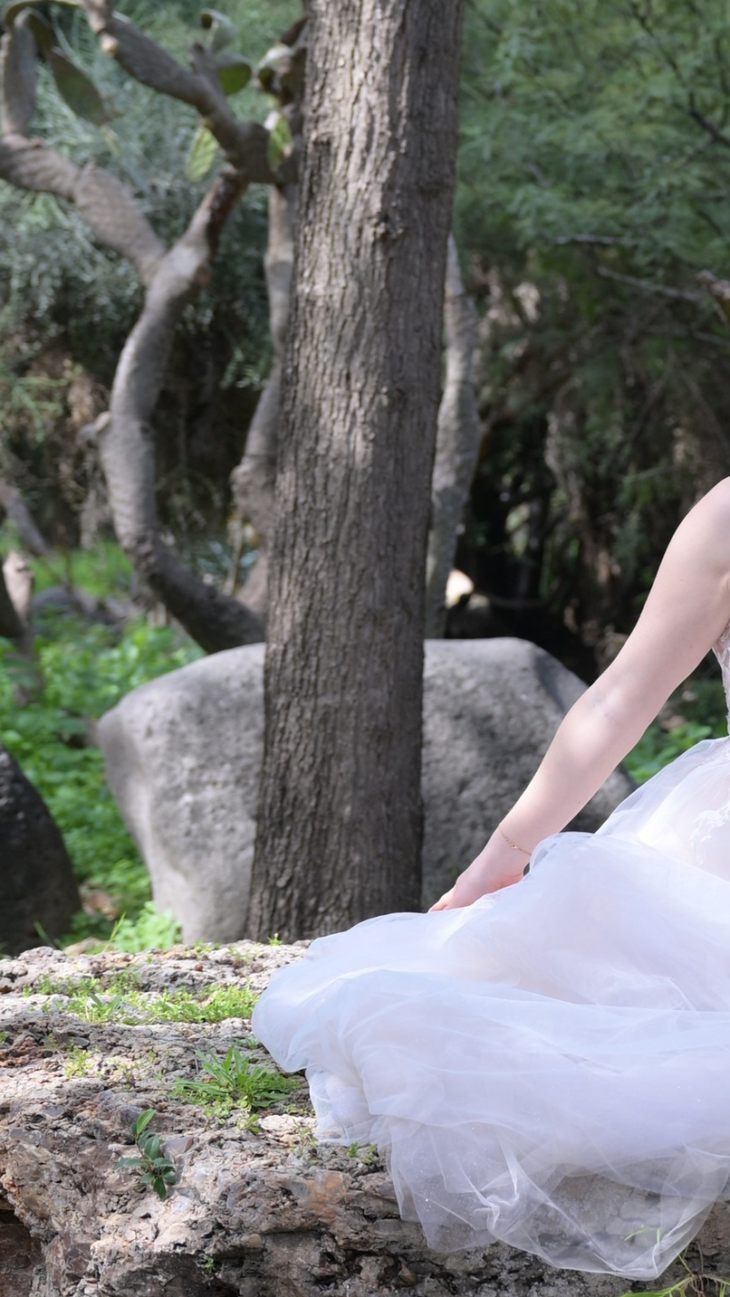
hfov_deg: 10.4
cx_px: 796
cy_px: 469
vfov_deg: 18.6
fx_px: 3958
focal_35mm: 115
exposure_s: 1/400
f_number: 3.5
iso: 125
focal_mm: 41
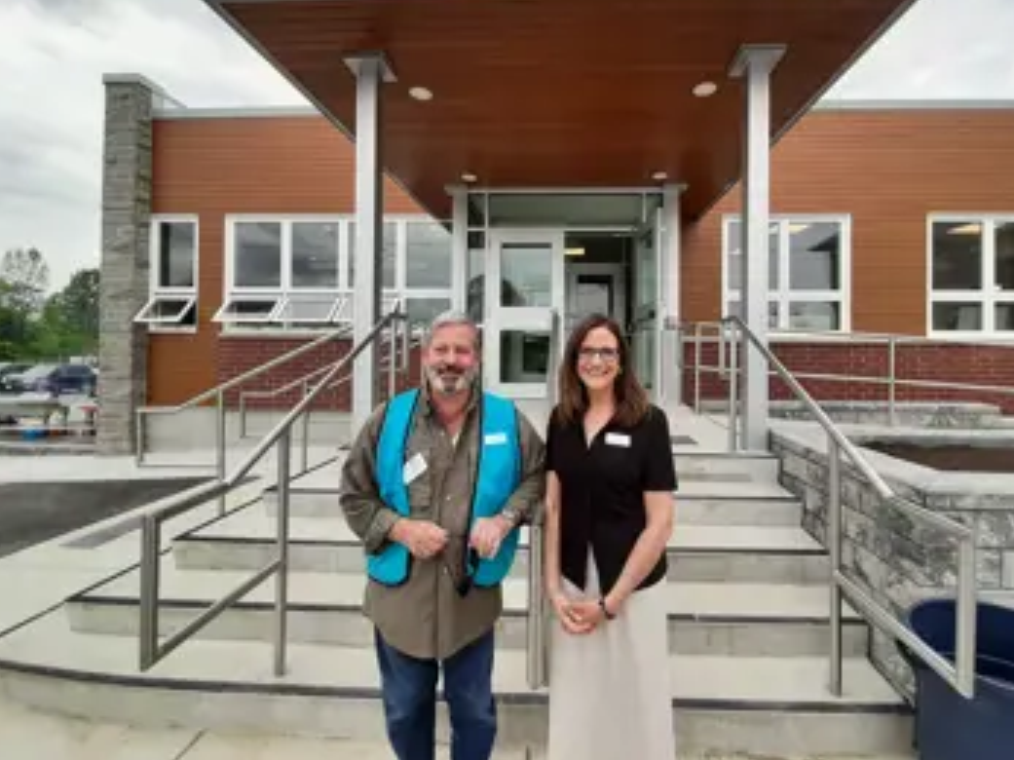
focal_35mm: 15
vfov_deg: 81.6
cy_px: 360
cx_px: 549
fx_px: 439
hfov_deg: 98.0
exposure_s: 1/588
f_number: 2.2
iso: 40
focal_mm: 1.42
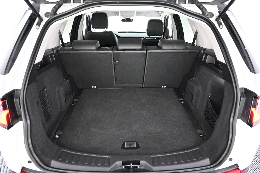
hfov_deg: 73.7
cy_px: 86
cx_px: 130
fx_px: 173
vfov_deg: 53.1
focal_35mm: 24
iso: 1600
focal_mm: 16
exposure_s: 1/15
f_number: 3.5
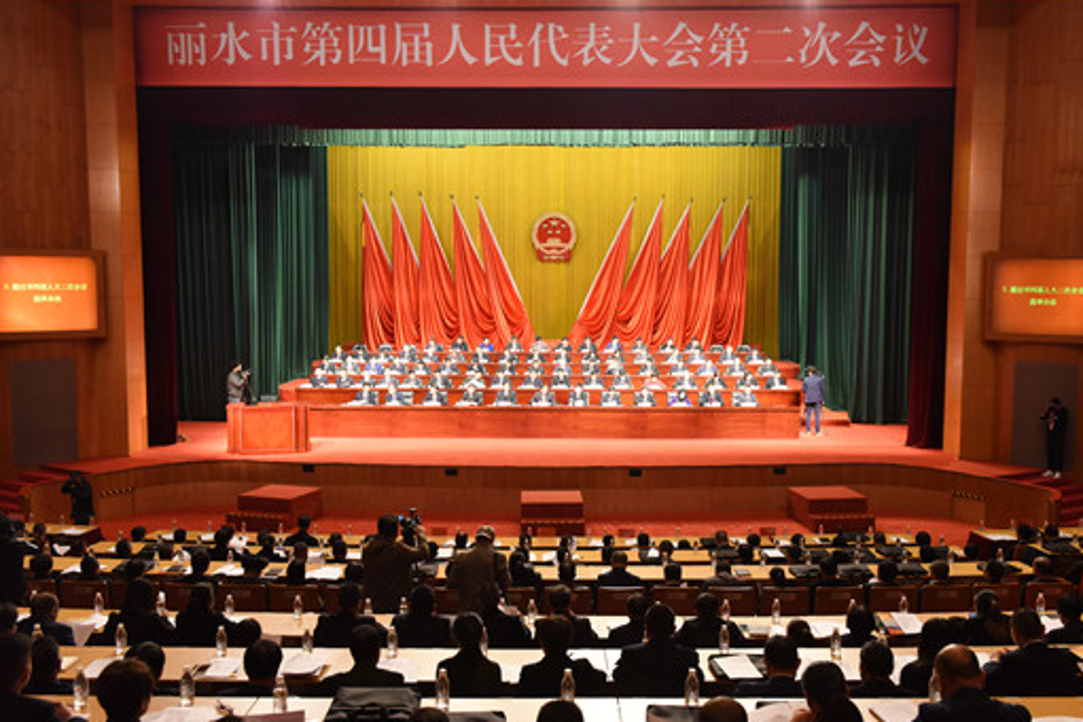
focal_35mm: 37
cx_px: 551
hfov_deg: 51.9
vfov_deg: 36.0
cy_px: 377
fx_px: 1113
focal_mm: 35
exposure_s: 1/80
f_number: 5.6
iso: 3200
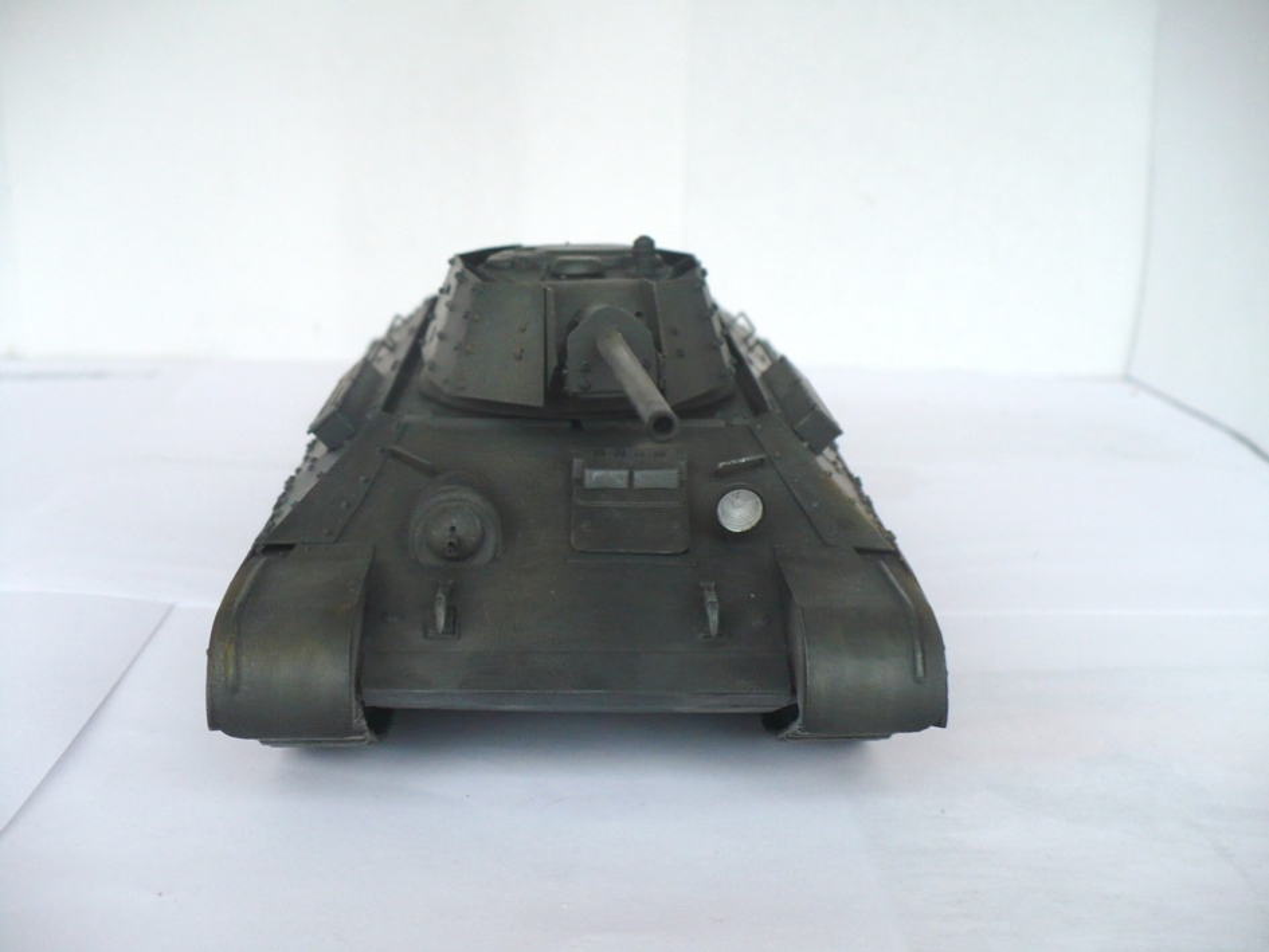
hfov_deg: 50.1
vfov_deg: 38.7
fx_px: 1357
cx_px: 634
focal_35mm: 37
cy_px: 476
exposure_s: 1/30
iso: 160
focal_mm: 6.1
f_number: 2.8
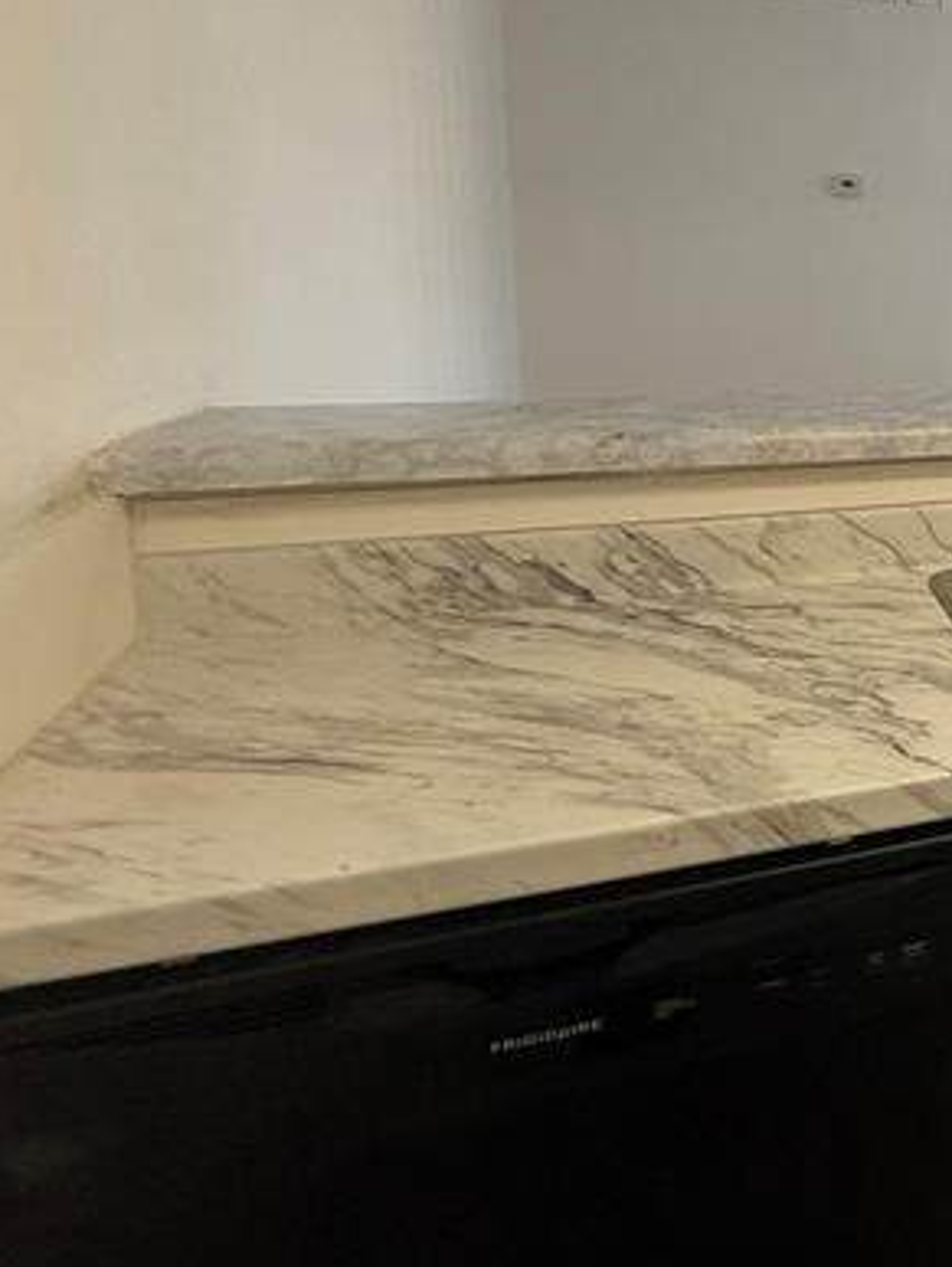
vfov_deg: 49.1
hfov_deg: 26.1
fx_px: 1355
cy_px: 406
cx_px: 1485
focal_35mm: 37
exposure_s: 1/120
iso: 125
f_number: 2.2
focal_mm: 2.22
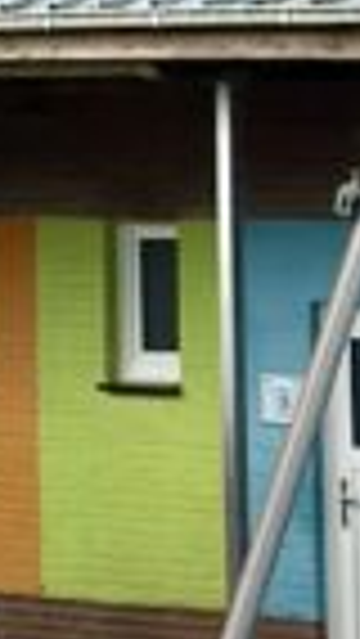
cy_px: -423
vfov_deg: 5.6
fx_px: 6390
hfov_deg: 3.1
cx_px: -1040
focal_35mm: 377
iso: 80
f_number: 1.78
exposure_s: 1/2410
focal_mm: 6.86
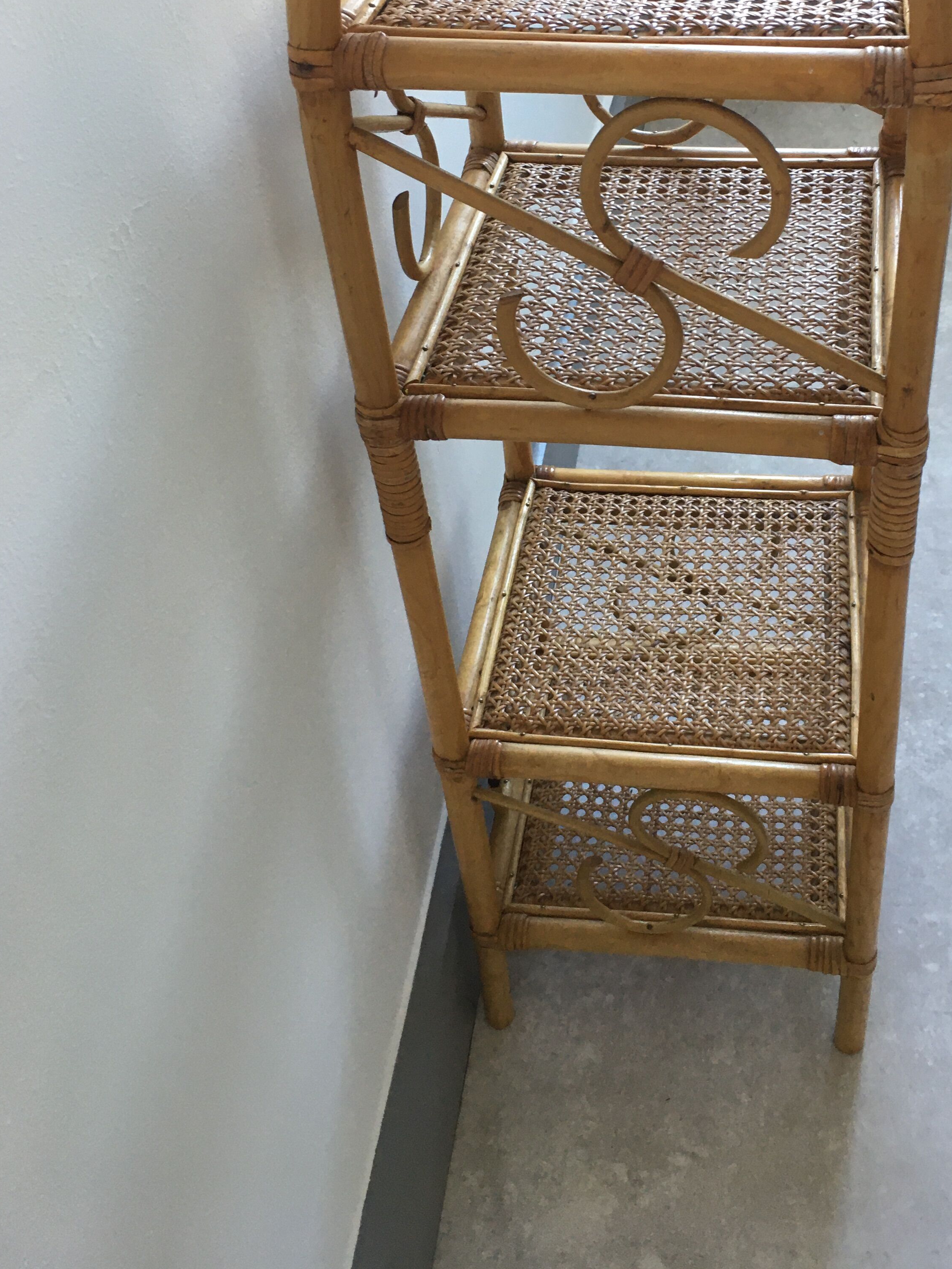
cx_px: 609
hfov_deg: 36.6
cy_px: 423
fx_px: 1430
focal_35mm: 39
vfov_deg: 47.1
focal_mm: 4.15
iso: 100
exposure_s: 1/33
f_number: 2.2
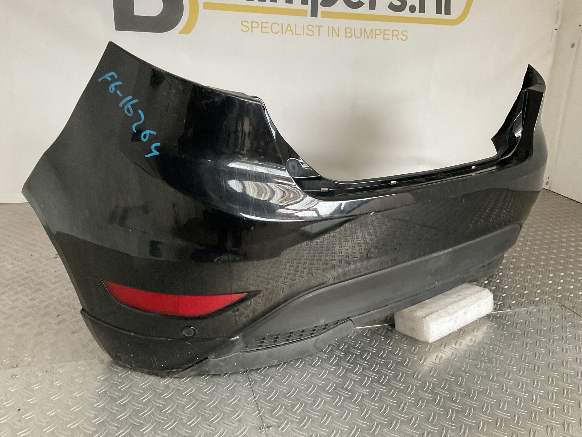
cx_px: 291
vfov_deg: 48.2
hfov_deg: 61.7
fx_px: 488
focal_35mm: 29
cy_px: 218
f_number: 1.8
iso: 200
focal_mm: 3
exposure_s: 1/60
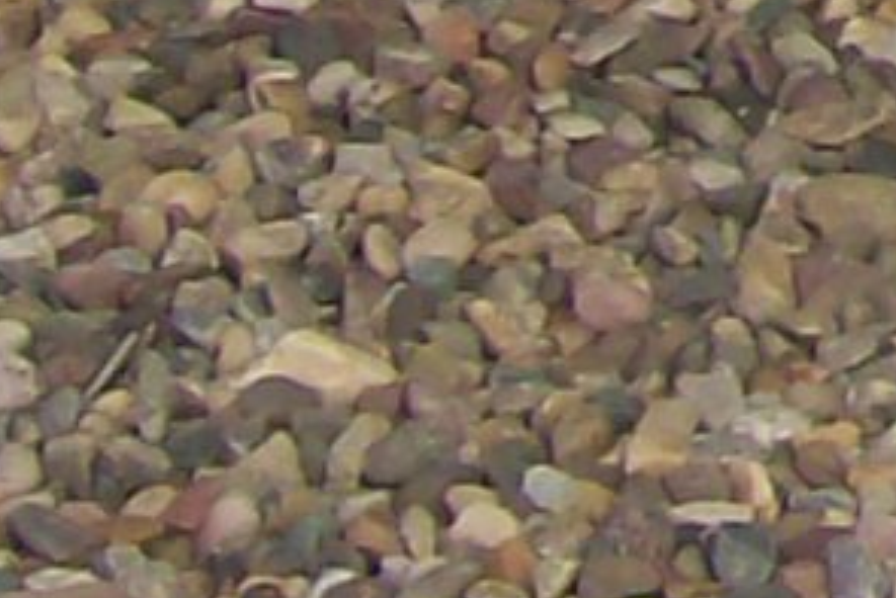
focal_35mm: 292
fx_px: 7271
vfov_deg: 4.4
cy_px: -1645
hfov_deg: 6.3
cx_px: 2995
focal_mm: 6
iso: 80
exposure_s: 1/507
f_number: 4.8
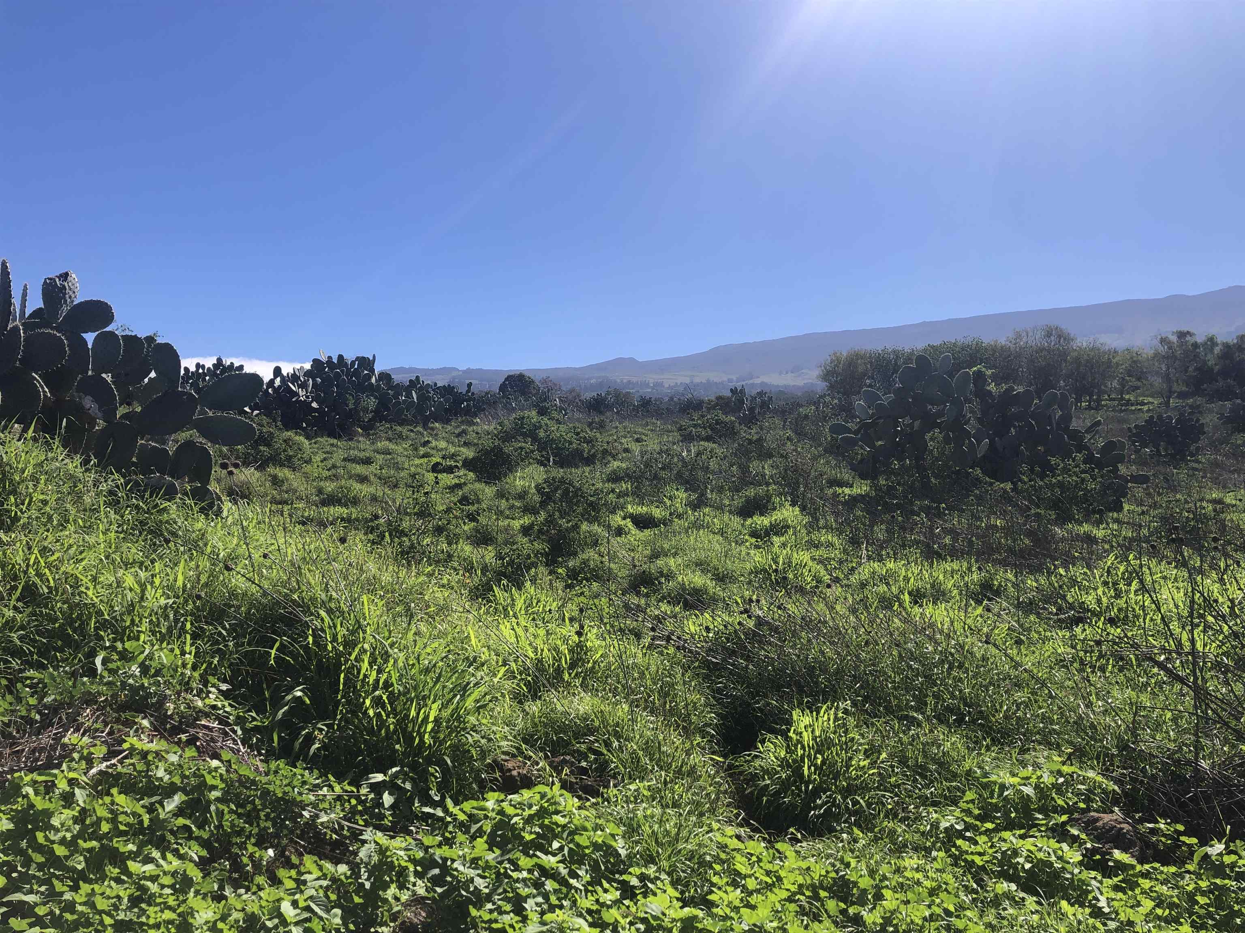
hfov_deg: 63.4
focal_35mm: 28
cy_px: 466
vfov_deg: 49.7
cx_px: 622
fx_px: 1007
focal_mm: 3.99
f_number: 1.8
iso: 20
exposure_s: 1/2667
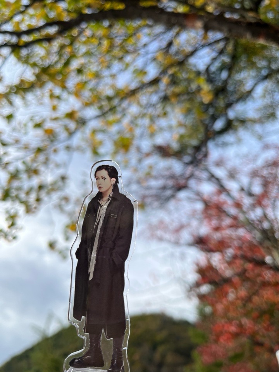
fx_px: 279
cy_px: 186
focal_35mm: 26
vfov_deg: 67.3
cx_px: 140
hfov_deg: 53.1
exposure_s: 1/2463
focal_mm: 5.1
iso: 50
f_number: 1.6
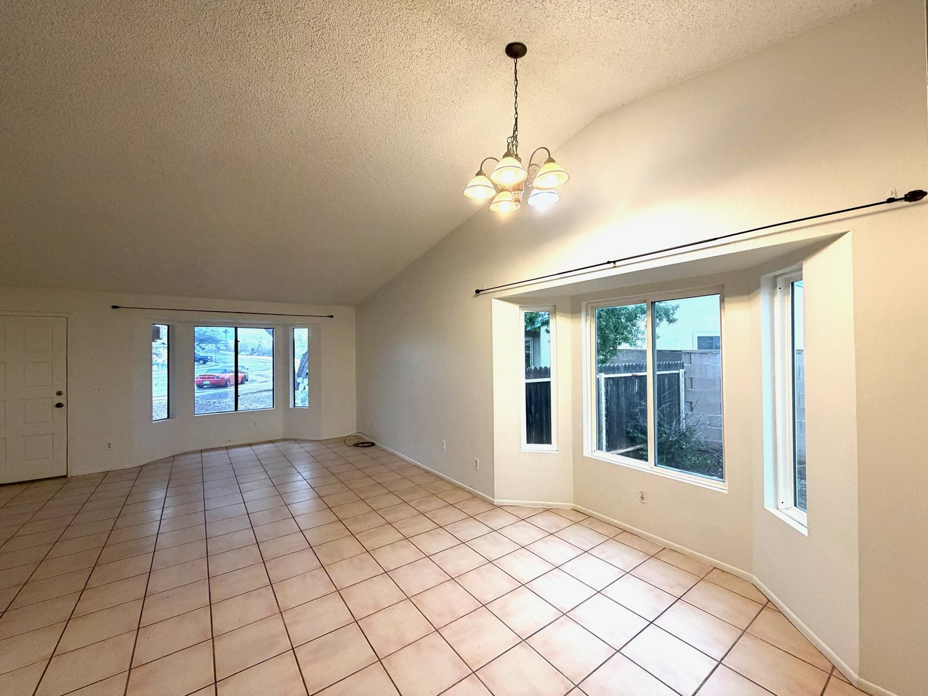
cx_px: 464
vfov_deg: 85.7
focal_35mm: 14
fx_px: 375
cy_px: 348
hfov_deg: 102.1
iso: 320
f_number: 2.2
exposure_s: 1/120
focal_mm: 2.22
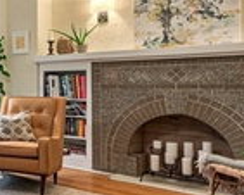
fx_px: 369
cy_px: 83
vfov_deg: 29.7
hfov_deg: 28.7
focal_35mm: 51
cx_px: -87
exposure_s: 1.3
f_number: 7.1
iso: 320
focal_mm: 16
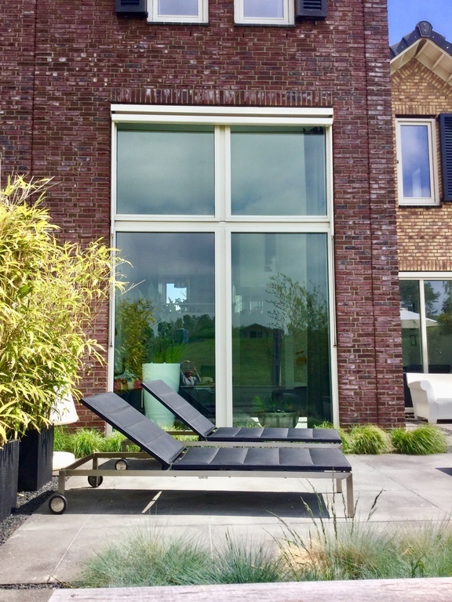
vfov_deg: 58.4
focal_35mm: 31
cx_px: 226
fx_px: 540
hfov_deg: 45.4
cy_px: 301
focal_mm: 3.3
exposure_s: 1/1058
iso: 25
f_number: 2.4
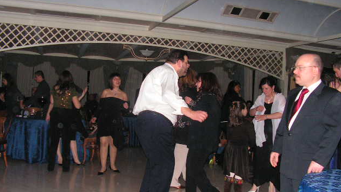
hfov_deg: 50.5
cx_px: 172
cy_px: 109
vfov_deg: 29.7
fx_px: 362
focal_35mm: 40
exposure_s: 1/40
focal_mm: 6
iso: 200
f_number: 3.2
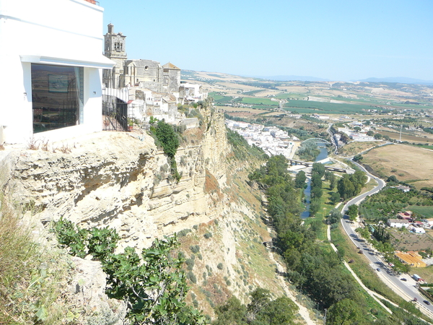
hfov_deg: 52.6
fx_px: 438
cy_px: 162
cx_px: 216
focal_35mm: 35
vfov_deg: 40.7
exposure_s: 1/400
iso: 80
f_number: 5
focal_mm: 5.2
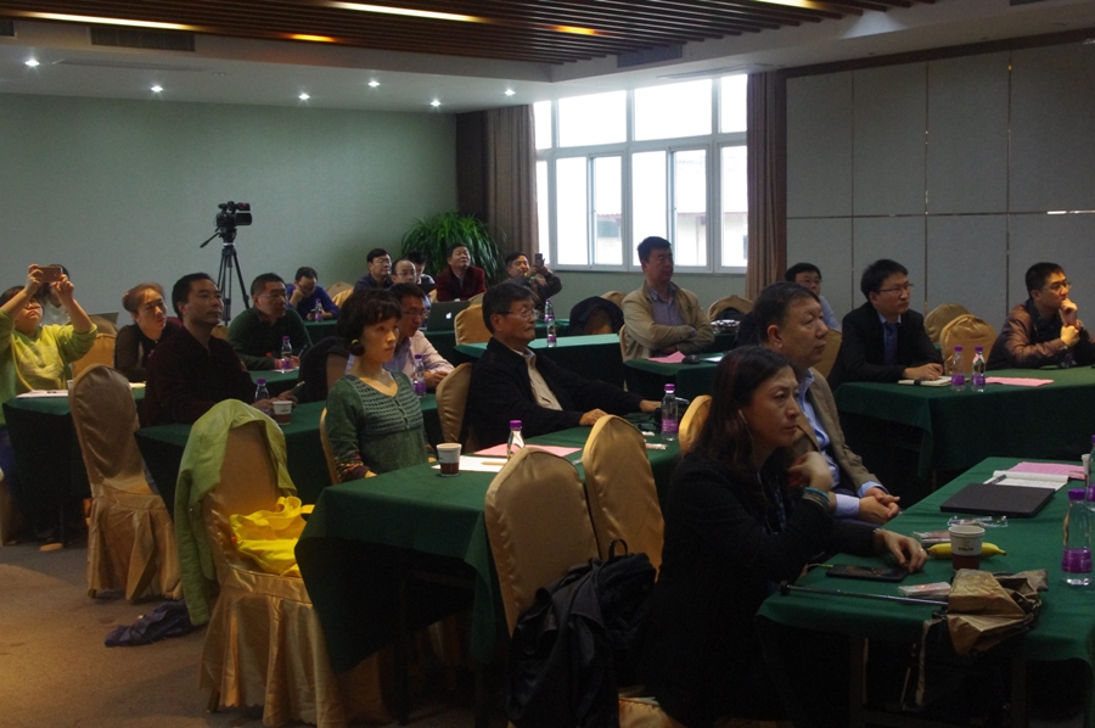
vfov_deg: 31.8
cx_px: 548
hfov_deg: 46.4
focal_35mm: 42
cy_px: 364
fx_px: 1276
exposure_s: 1/60
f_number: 7.1
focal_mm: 28.13
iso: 2500
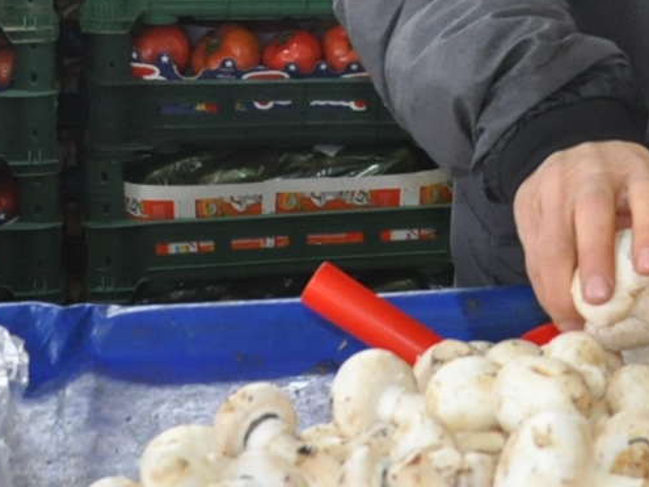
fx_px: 2457
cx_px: 783
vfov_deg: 11.1
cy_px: -91
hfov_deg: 14.6
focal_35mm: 131
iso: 800
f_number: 3.8
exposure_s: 1/125
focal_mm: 21
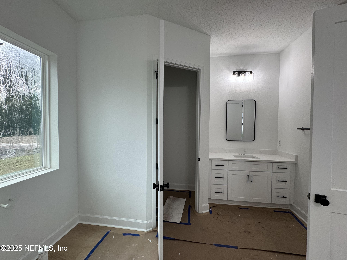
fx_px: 140
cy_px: 130
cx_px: 174
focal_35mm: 14
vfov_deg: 85.7
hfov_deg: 102.1
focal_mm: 2.22
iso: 125
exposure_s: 1/120
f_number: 2.2
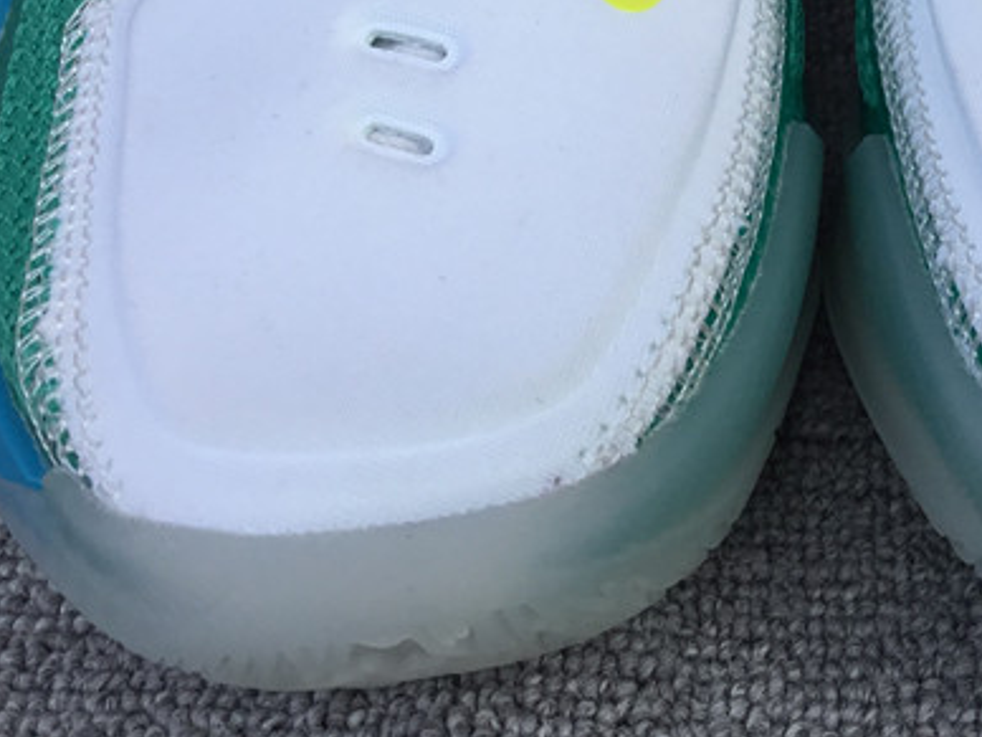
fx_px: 2043
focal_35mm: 72
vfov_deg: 19.6
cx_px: 828
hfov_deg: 26.4
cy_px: -65
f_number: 2.4
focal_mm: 3.3
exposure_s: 1/424
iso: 25
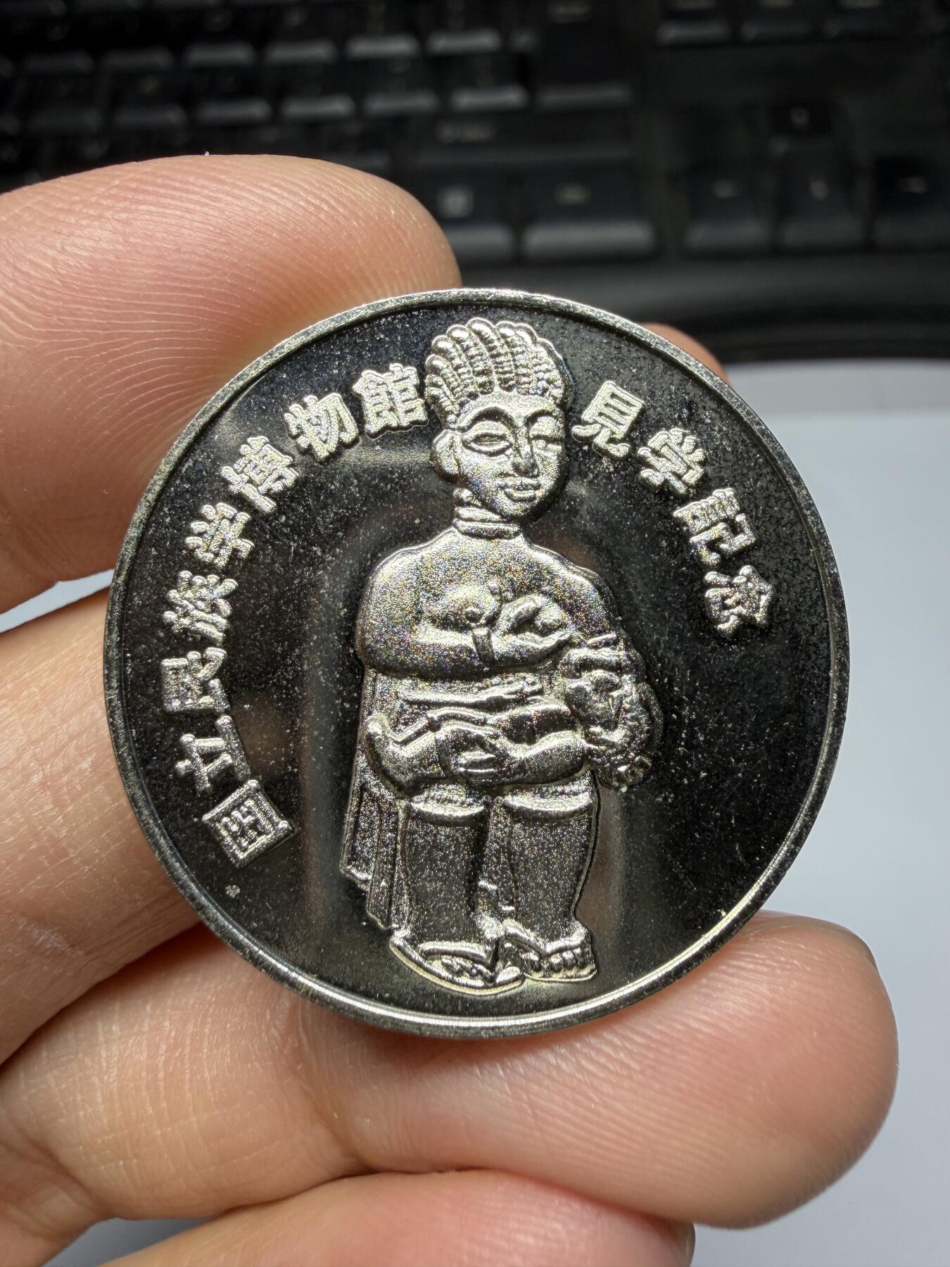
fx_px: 951
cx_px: 475
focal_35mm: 26
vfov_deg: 67.3
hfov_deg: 53.1
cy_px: 634
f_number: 2.2
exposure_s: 1/121
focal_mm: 2.22
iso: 80
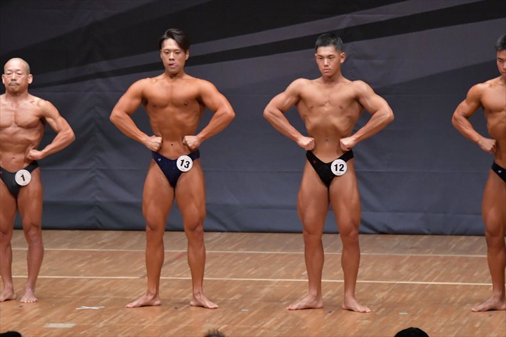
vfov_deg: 5.1
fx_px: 3793
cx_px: 253
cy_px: 168
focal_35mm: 270
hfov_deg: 7.6
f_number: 5.6
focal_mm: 180
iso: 6400
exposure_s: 1/400
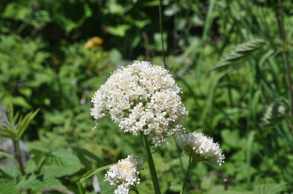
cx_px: 146
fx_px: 914
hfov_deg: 18.2
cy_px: 97
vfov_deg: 12.1
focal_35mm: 112
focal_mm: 75
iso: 200
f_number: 16
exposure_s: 1/125
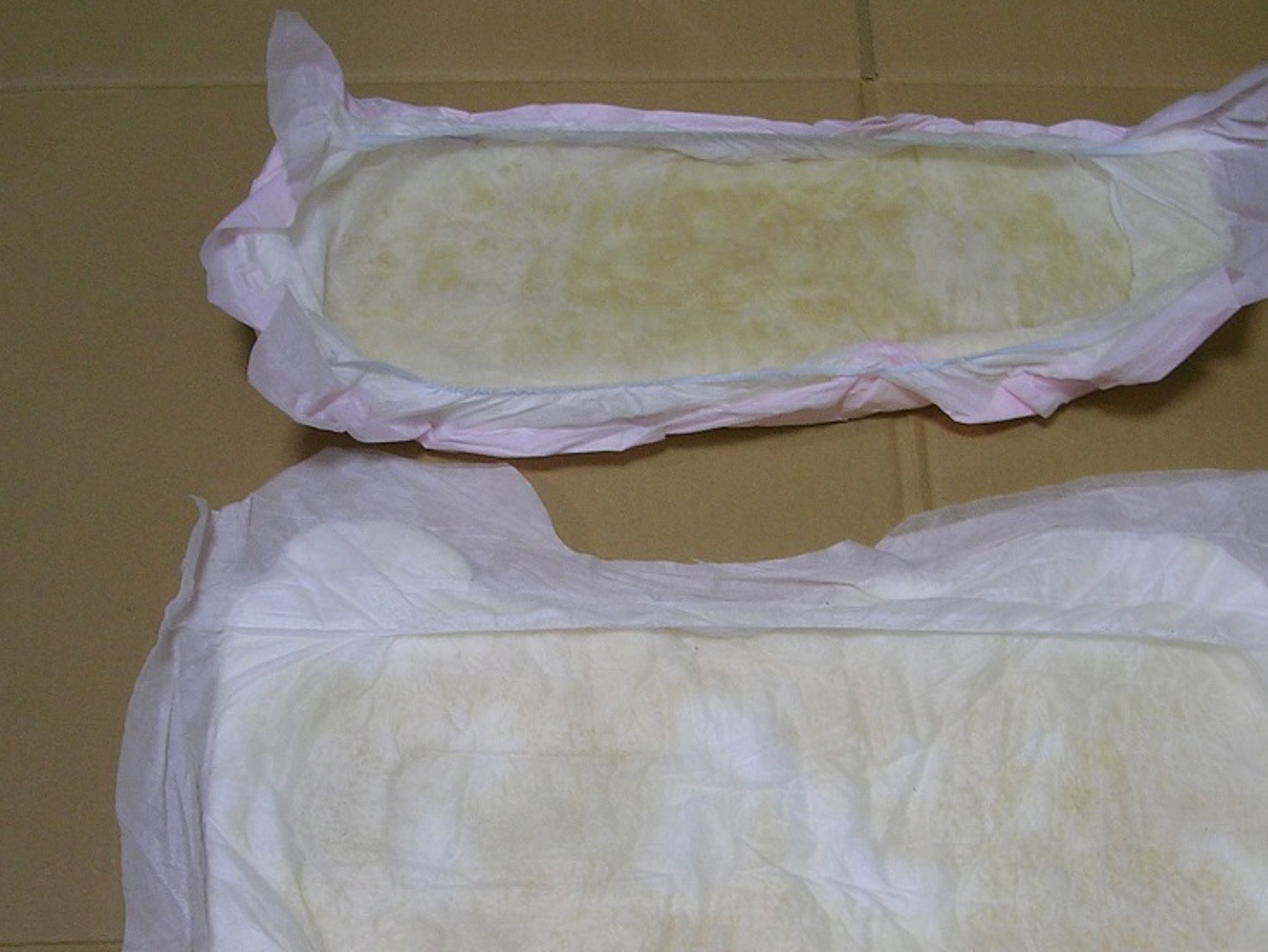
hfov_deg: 36.0
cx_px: 760
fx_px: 1942
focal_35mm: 53
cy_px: 620
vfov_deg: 27.4
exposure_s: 1/15.2
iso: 50
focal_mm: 5.8
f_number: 2.8
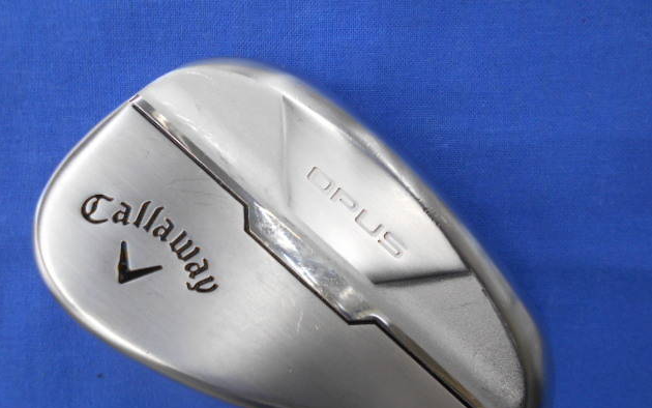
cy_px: 240
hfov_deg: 66.5
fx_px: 498
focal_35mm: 28
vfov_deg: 44.4
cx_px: 328
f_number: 3.2
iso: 125
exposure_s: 1/30
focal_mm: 4.6
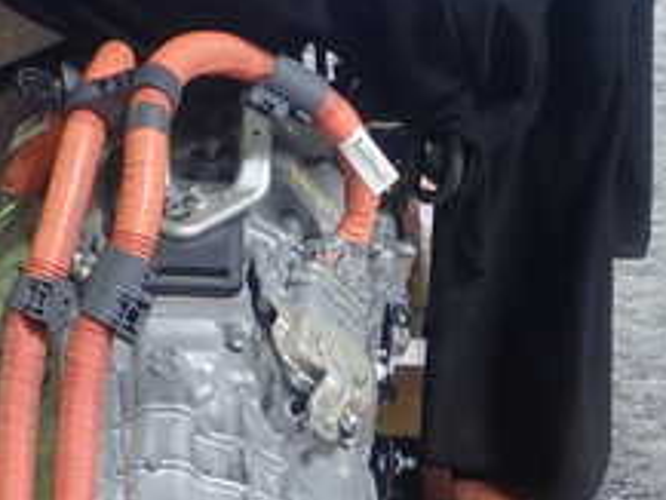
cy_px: 604
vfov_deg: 17.0
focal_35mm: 83
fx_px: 1598
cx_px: 276
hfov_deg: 23.5
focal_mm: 5.4
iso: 200
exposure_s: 1/40
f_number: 2.3
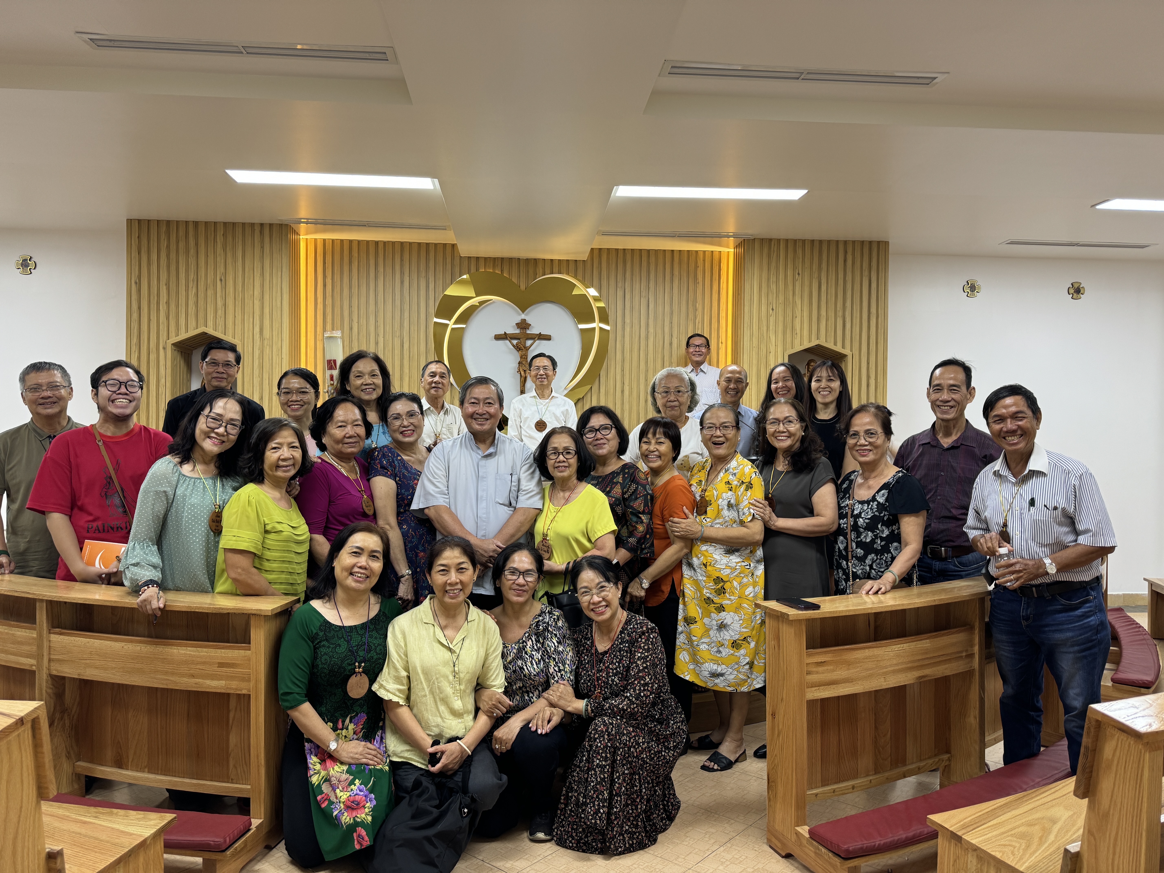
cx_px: 582
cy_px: 436
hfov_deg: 71.6
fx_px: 807
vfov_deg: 56.8
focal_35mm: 24
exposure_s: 1/50
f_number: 1.78
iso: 125
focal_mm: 6.76
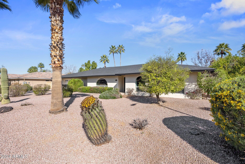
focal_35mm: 16
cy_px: 82
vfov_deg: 73.8
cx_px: 122
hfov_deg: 96.7
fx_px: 109
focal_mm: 16
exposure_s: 1/3200
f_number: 8
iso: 800
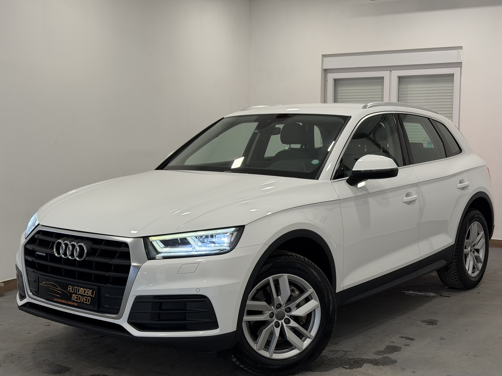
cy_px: 188
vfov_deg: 30.3
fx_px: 696
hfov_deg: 39.7
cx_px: 251
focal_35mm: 48
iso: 80
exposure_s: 1/95
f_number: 1.78
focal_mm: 6.76
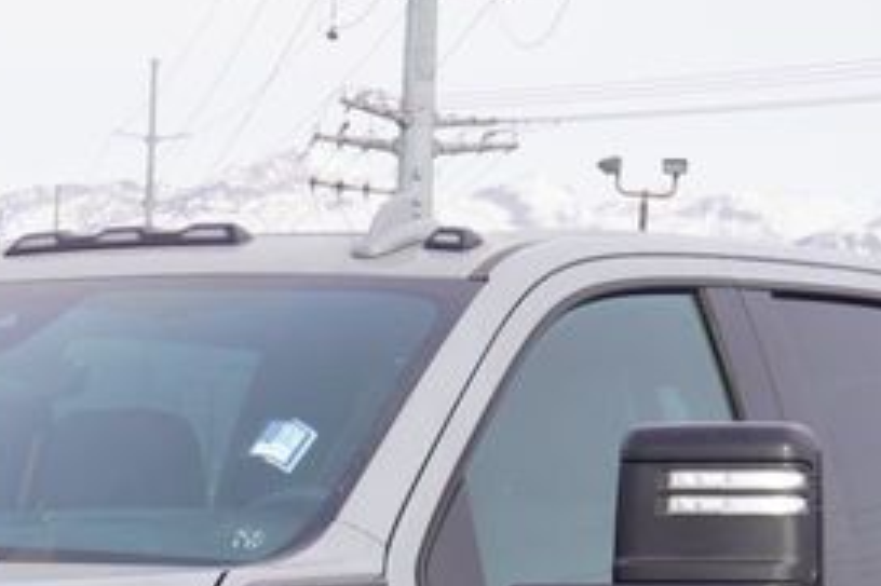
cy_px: 1033
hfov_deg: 12.4
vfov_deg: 8.1
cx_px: 58
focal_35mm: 164
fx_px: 4008
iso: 100
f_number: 8
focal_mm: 29
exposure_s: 1/100
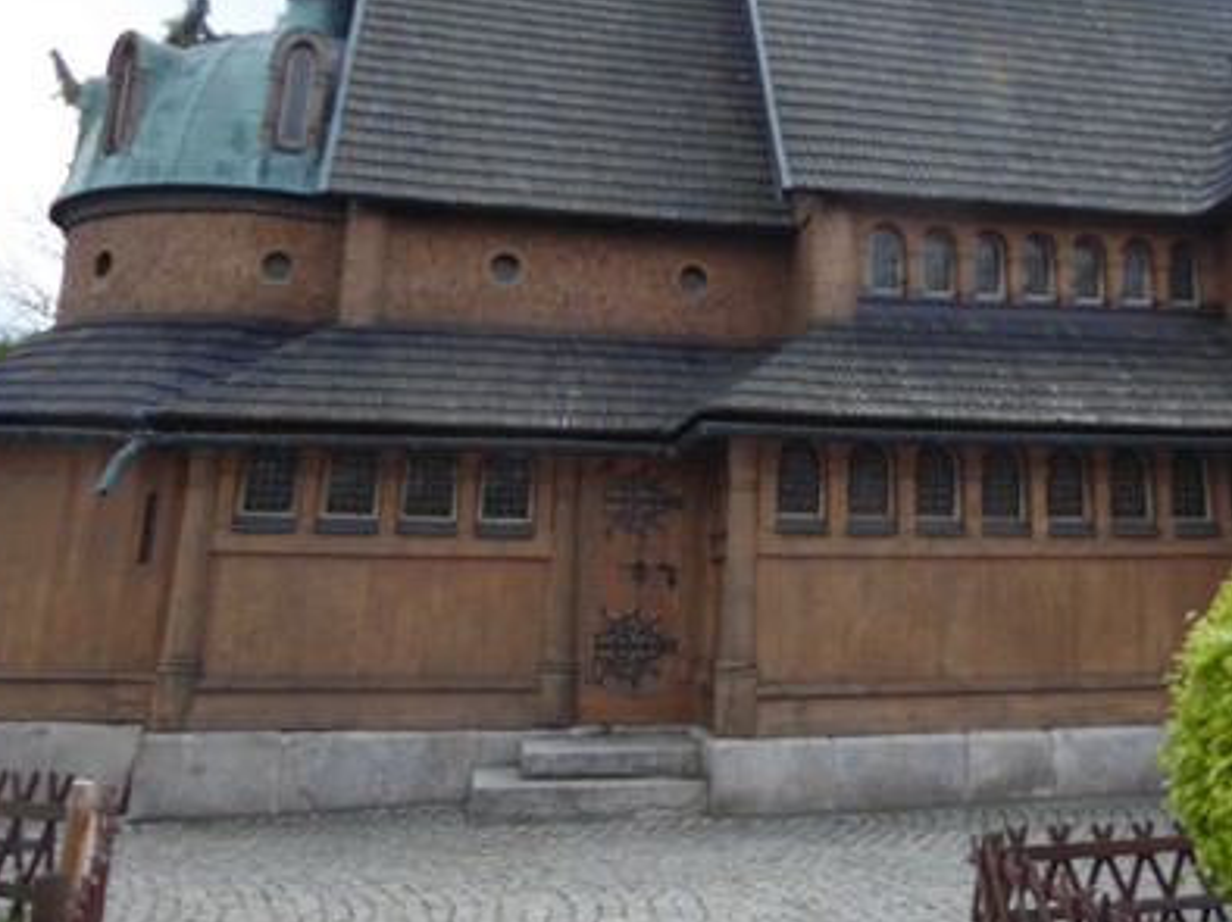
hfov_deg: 46.8
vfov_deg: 35.6
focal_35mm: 39
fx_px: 1387
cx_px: 857
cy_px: 184
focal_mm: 4.3
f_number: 3.3
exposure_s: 1/250
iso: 80
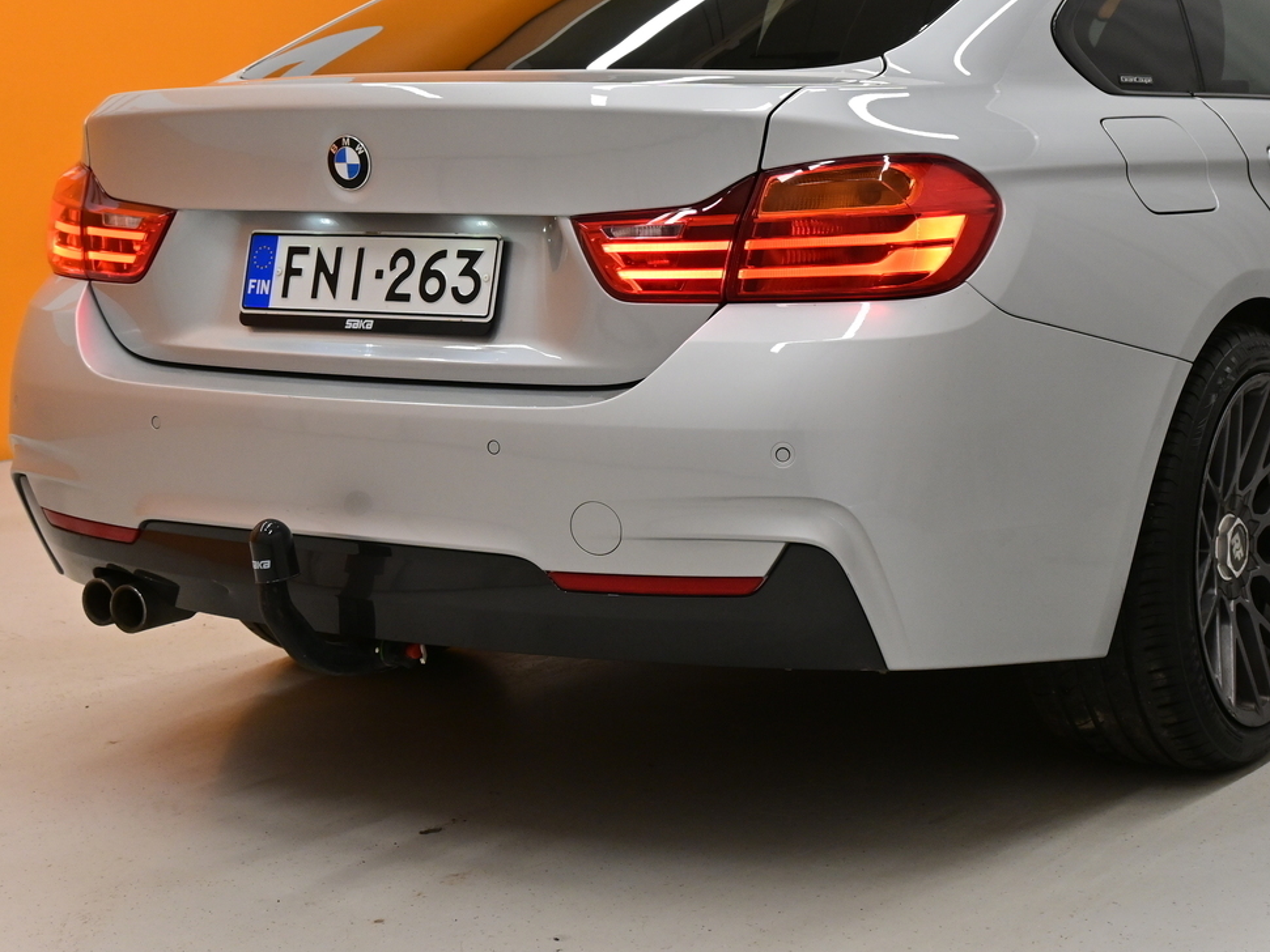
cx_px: 824
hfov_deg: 27.7
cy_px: 281
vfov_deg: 21.0
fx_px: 2561
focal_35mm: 70
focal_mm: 29
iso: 640
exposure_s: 1/100
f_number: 5.6
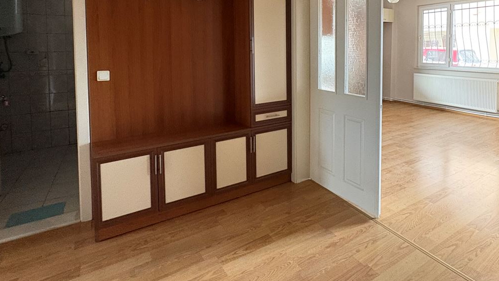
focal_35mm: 22
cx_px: 278
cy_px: 61
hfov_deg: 80.9
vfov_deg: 48.9
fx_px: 291
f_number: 2.2
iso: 640
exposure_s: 1/60
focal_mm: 2.22
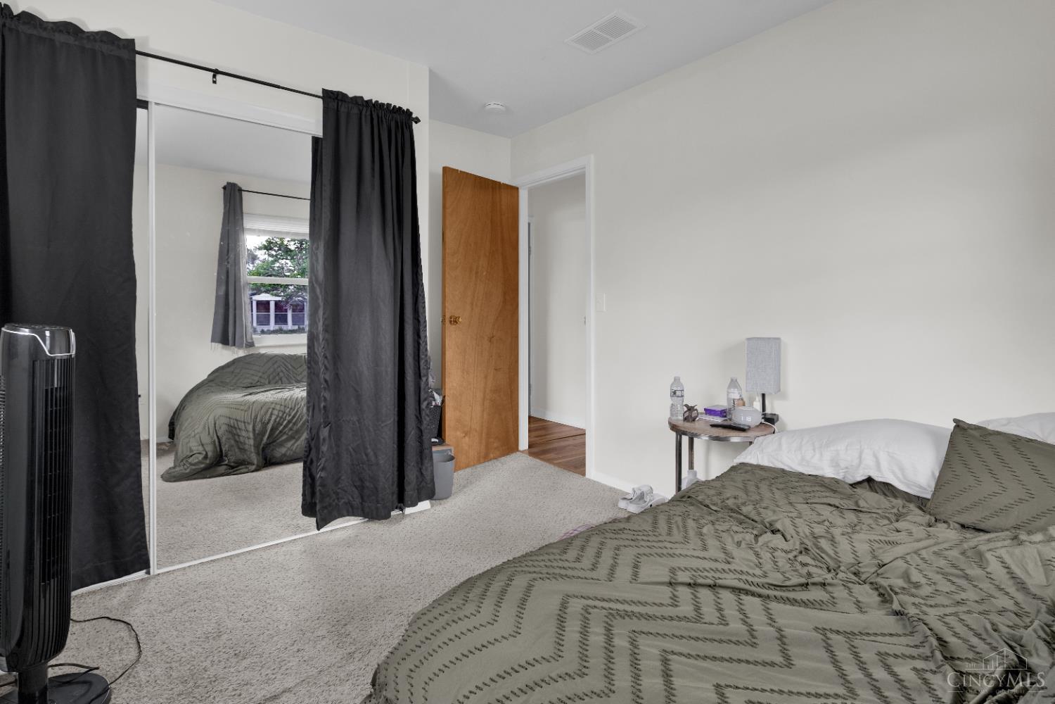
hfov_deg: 93.3
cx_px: 528
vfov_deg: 70.4
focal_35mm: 17
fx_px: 498
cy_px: 352
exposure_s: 1/15
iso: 640
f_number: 7.1
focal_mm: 11
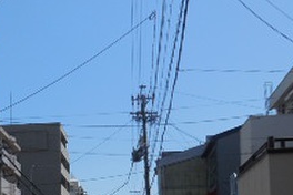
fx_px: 562
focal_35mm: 69
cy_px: 231
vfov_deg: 18.7
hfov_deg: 28.8
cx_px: 72
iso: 125
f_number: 6.2
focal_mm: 4.5
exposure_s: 1/640
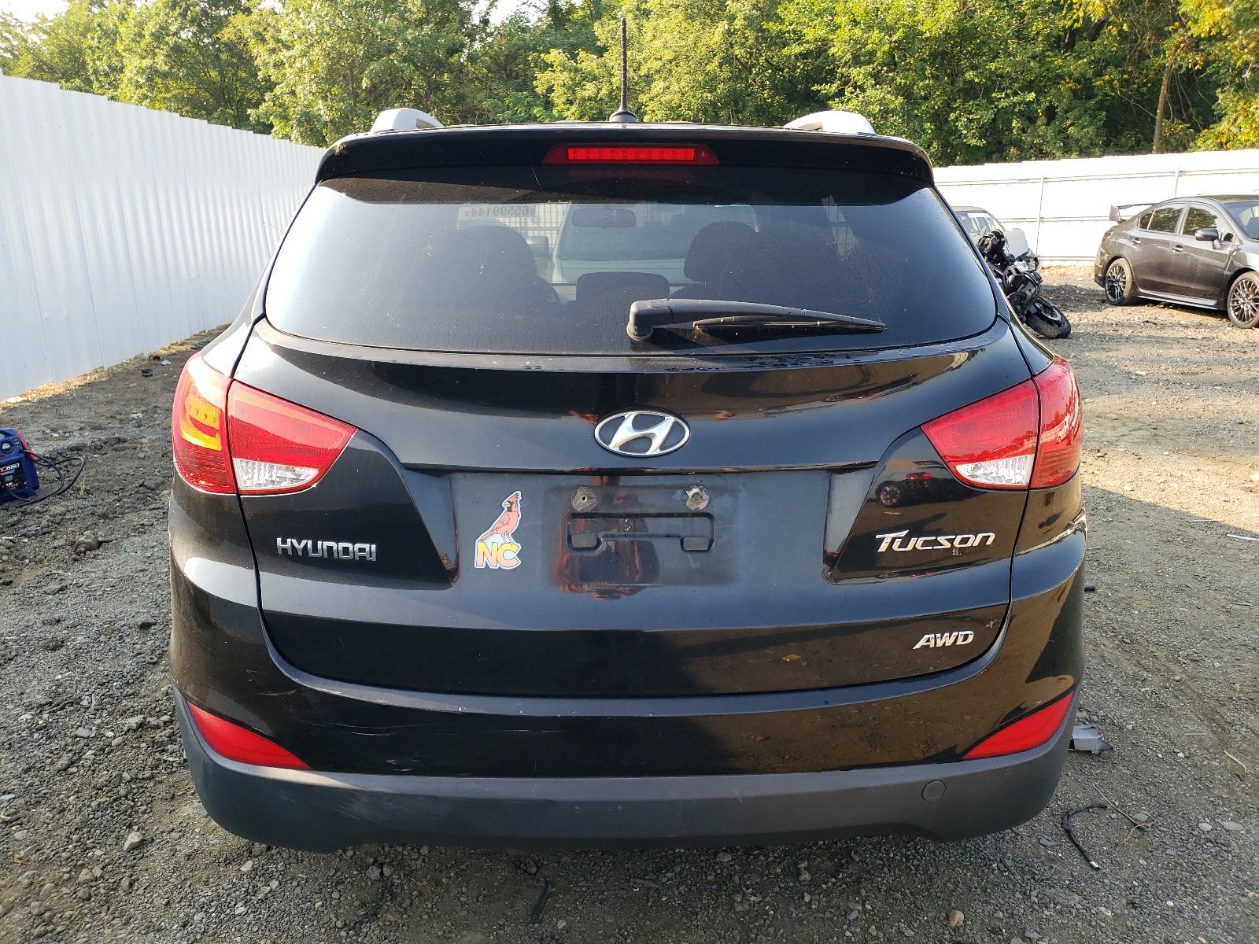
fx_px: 946
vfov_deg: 53.1
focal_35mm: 26
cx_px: 630
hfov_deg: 67.3
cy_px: 472
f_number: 1.5
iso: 50
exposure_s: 1/345
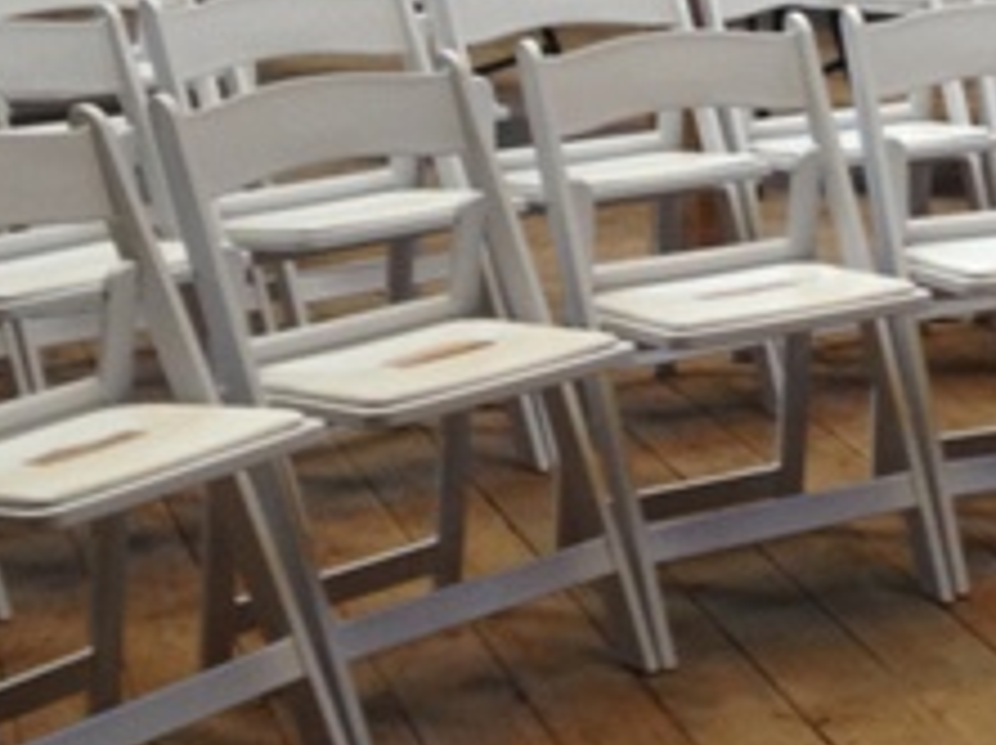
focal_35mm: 103
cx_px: 1043
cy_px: 22
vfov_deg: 14.1
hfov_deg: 18.5
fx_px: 2960
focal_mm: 4.28
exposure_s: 1/20
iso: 125
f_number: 2.4
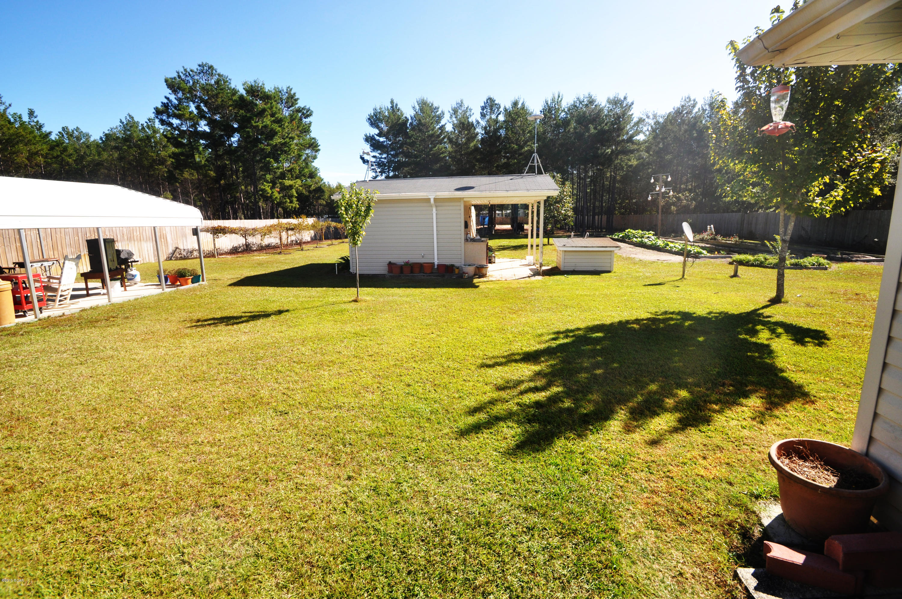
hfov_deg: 100.5
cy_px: 300
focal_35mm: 15
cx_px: 451
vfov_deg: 77.2
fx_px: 375
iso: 200
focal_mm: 10
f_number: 8
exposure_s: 1/250
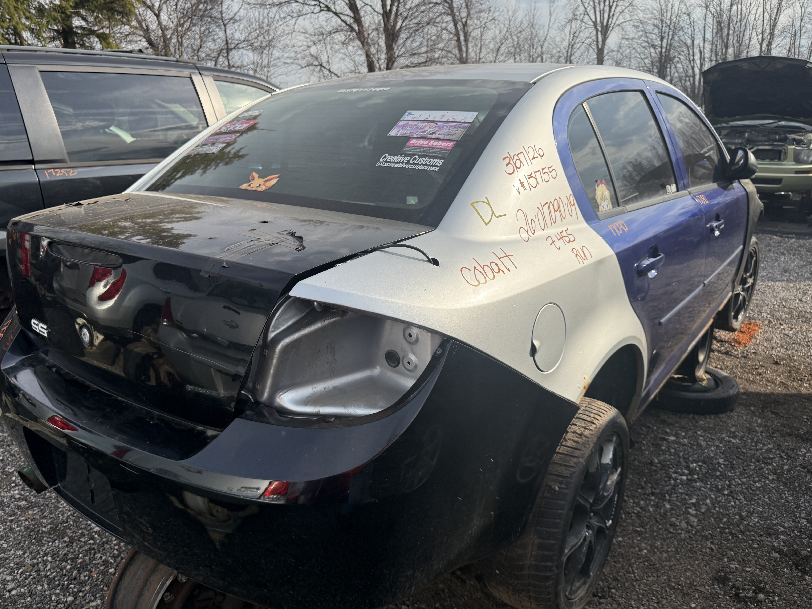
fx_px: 586
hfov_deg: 69.4
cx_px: 404
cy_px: 308
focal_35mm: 25
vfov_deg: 54.9
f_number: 1.78
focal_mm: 6.76
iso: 100
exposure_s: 1/5714
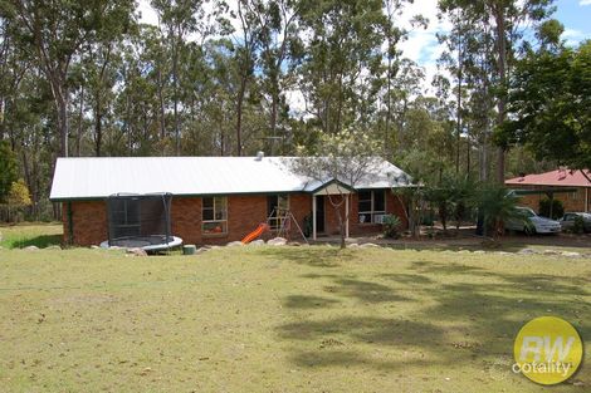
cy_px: 196
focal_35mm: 27
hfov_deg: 67.4
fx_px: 443
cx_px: 296
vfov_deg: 47.9
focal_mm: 18
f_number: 10
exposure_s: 1/400
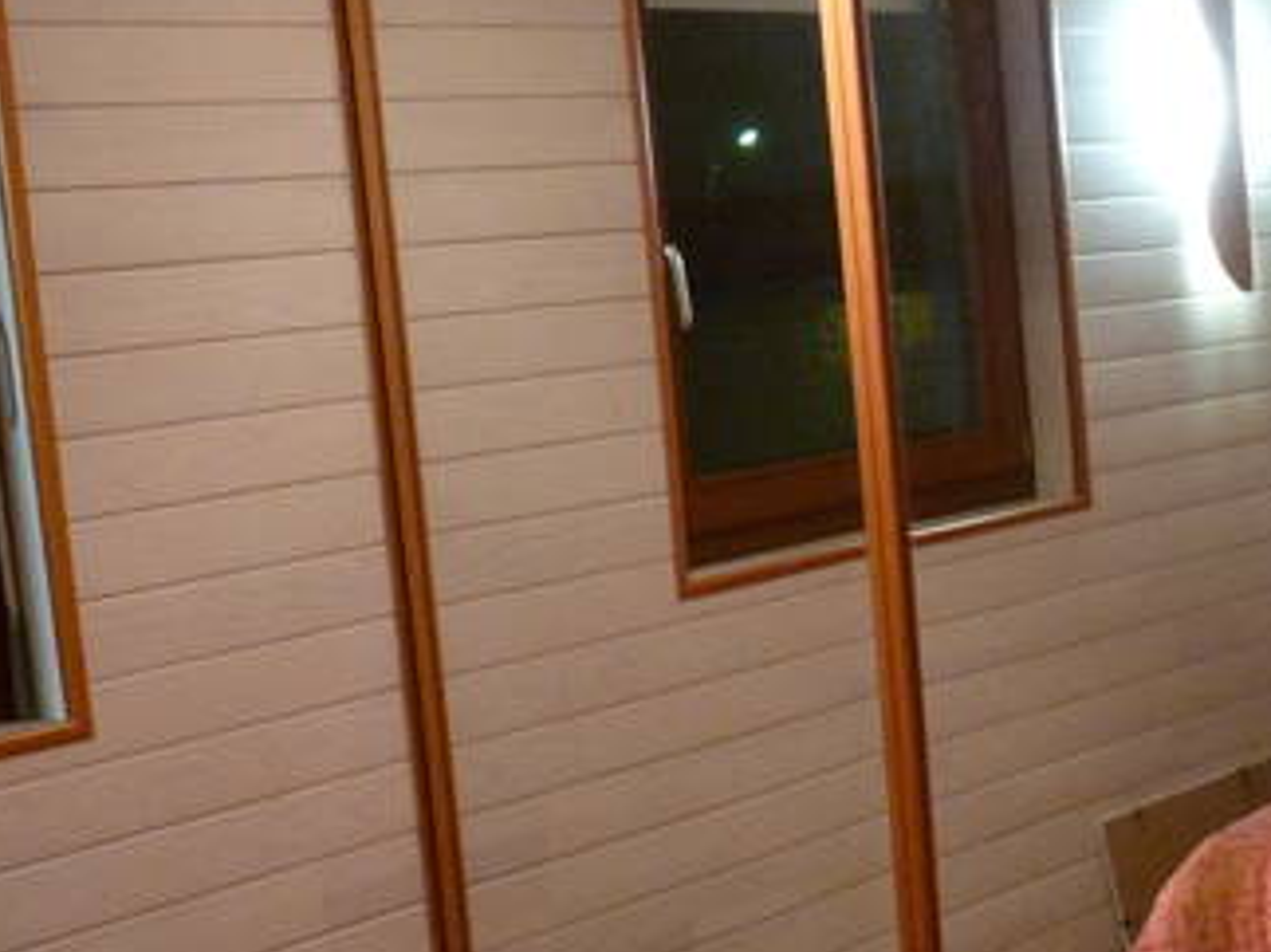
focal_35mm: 66
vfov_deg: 22.2
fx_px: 2422
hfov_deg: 27.3
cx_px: 1342
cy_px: 448
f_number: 2.8
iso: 400
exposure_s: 1/15
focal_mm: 4.8
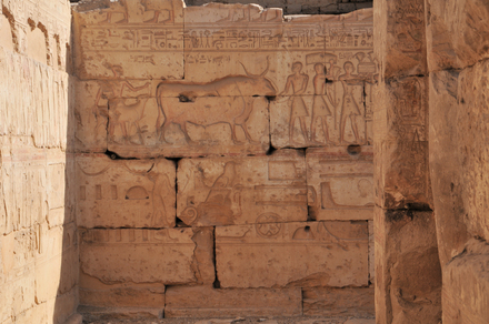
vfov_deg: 15.1
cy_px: 162
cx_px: 244
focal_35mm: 90
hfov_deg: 22.7
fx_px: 1221
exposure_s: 1/500
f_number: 11
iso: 200
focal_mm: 60
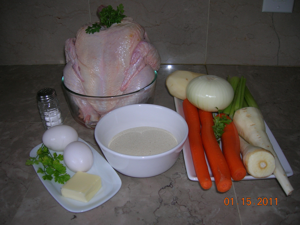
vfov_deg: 41.7
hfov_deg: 54.0
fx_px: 294
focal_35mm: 34
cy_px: 112
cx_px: 150
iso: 50
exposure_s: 1/60.1
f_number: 2.9
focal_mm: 5.7
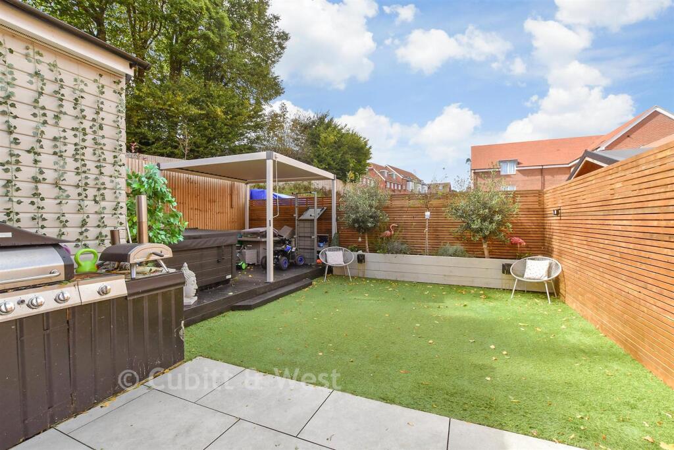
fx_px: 281
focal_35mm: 15
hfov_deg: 100.4
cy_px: 225
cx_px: 337
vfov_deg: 77.3
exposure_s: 1/250
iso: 200
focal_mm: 10
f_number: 8
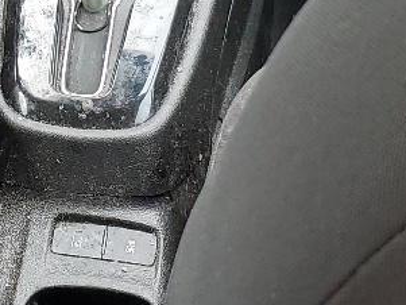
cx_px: 38
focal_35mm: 138
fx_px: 1619
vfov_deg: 10.5
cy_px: -126
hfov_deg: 14.1
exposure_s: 1/132
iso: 50
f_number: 1.5
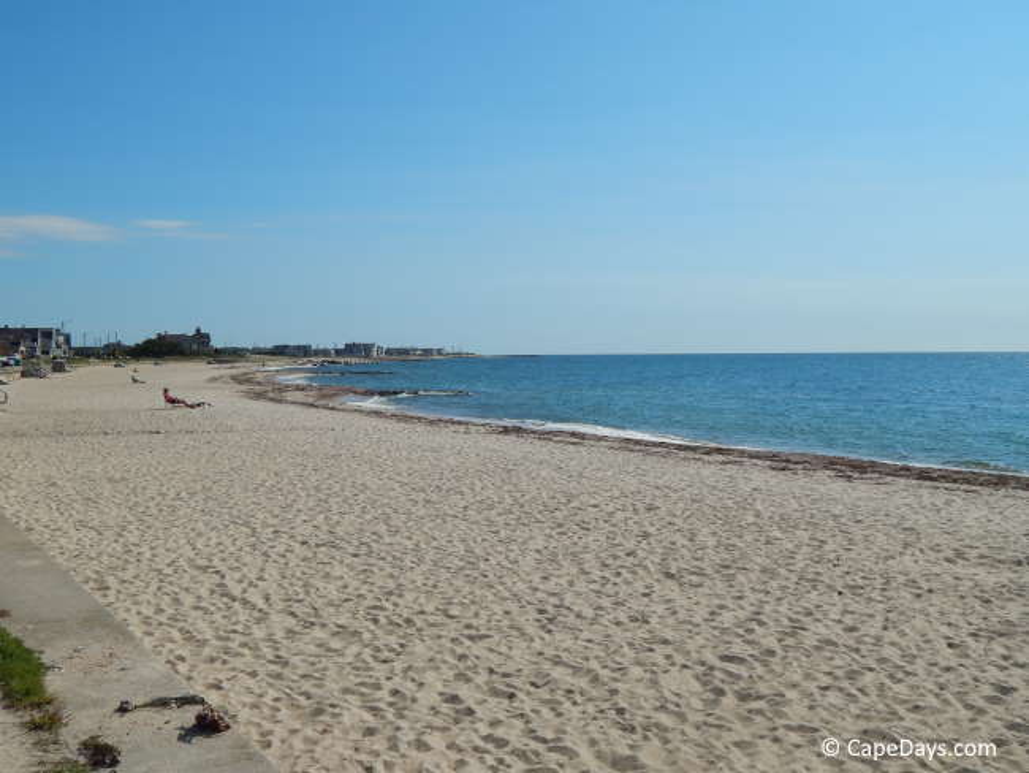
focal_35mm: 38
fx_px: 1130
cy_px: 386
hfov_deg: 49.0
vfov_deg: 37.7
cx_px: 514
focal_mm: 6.8
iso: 125
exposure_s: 1/800
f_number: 6.9
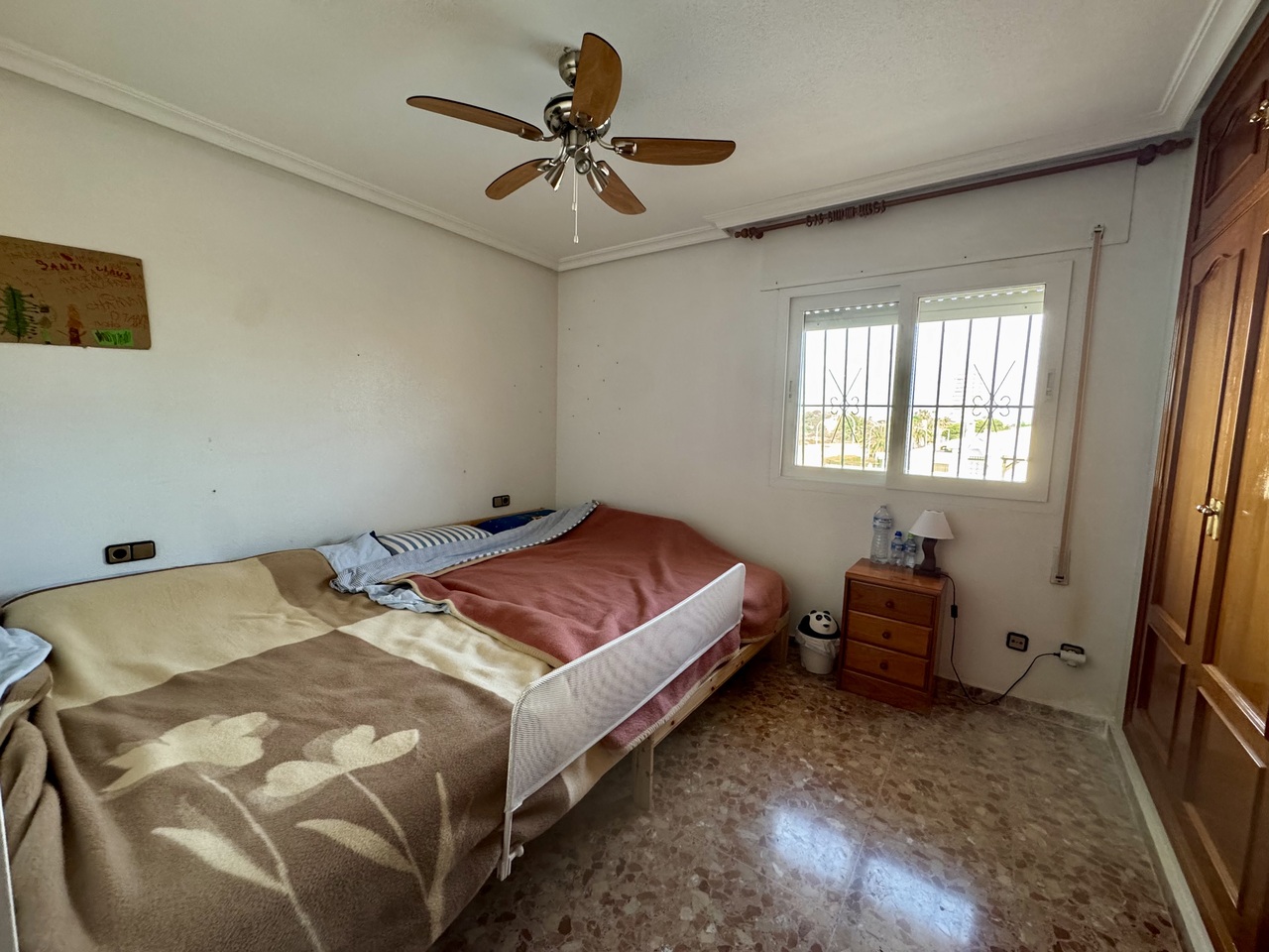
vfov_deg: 85.7
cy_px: 476
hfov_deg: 102.1
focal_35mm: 14
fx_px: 513
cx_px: 634
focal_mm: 2.22
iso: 320
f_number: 2.2
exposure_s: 1/90
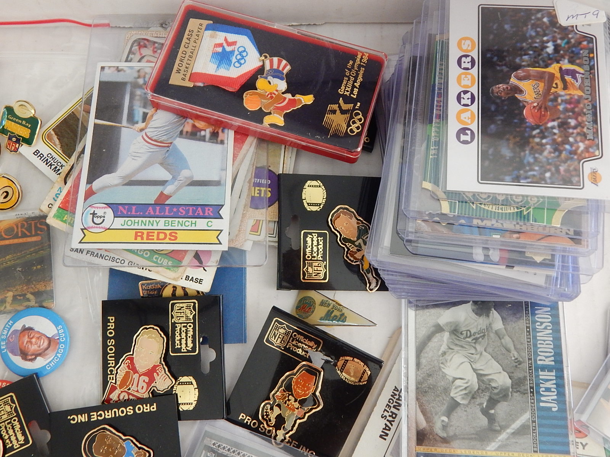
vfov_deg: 41.8
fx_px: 599
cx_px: 305
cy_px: 228
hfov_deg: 54.0
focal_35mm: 34
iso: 400
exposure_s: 1/25
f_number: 3.3
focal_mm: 6.1
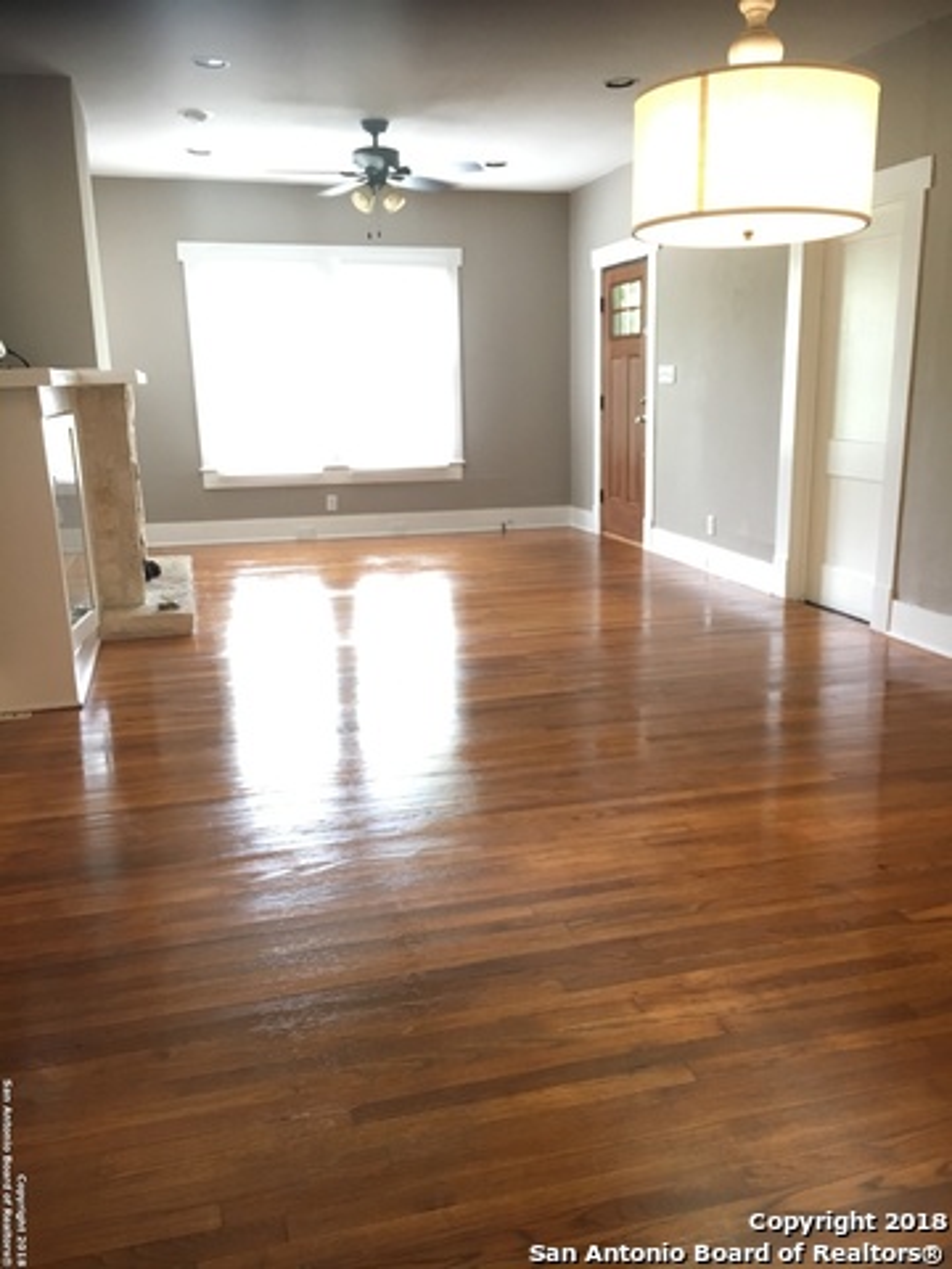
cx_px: 476
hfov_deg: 48.2
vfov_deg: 61.7
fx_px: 1063
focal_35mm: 29
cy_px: 634
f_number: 2.2
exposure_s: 1/30
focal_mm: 4.15
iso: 160
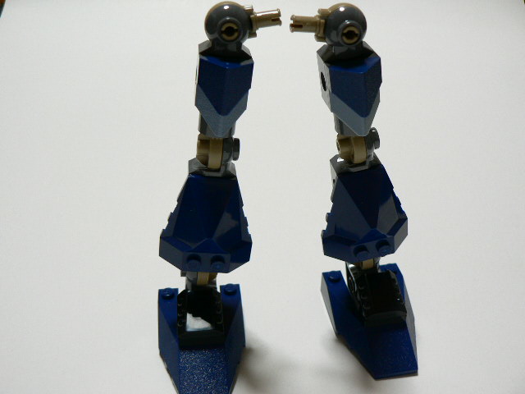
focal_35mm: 36
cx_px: 262
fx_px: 546
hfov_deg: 51.4
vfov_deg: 39.7
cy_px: 197
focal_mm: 6
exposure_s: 1/15
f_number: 2.8
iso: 150
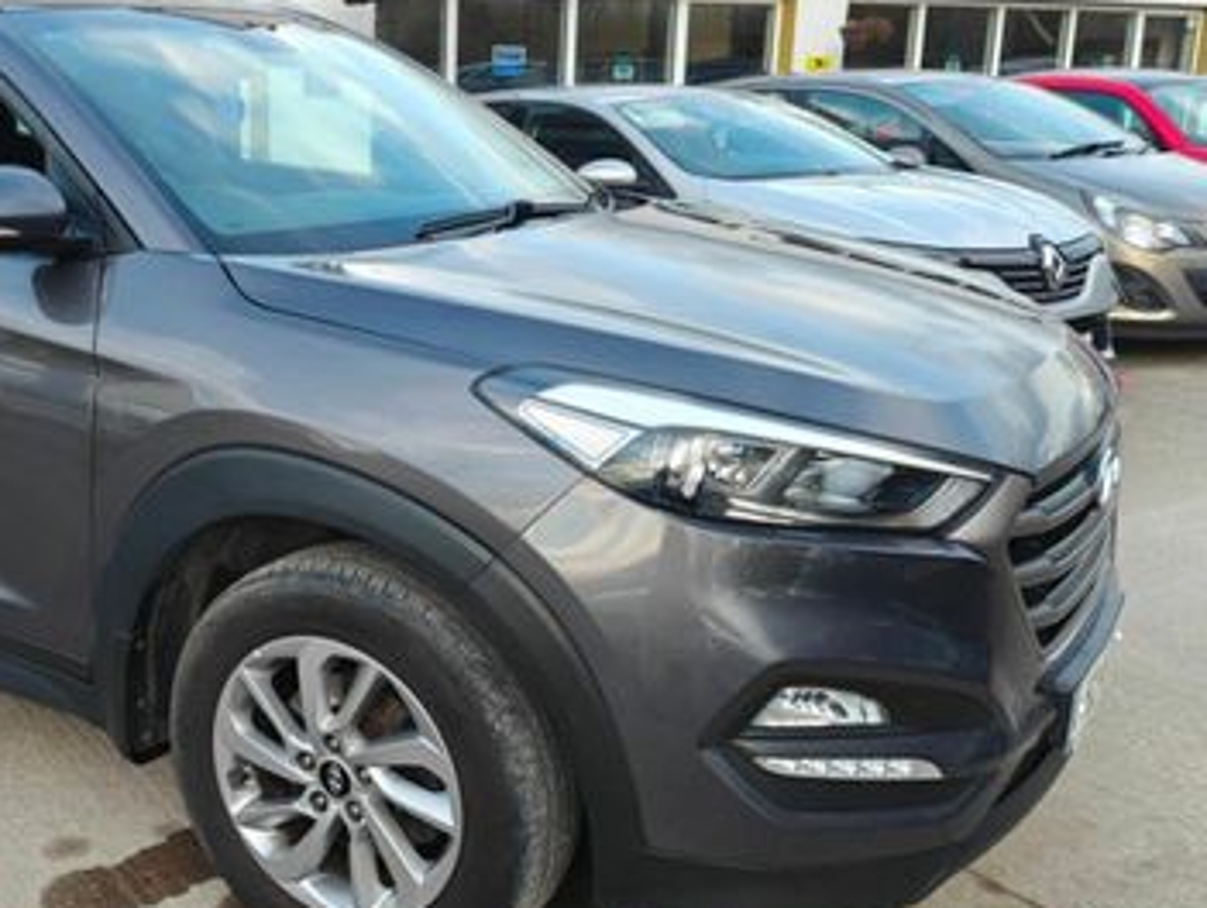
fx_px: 1431
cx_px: 258
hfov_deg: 43.8
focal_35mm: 41
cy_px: 466
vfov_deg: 35.2
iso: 80
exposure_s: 1/100
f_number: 1.7
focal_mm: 6.06
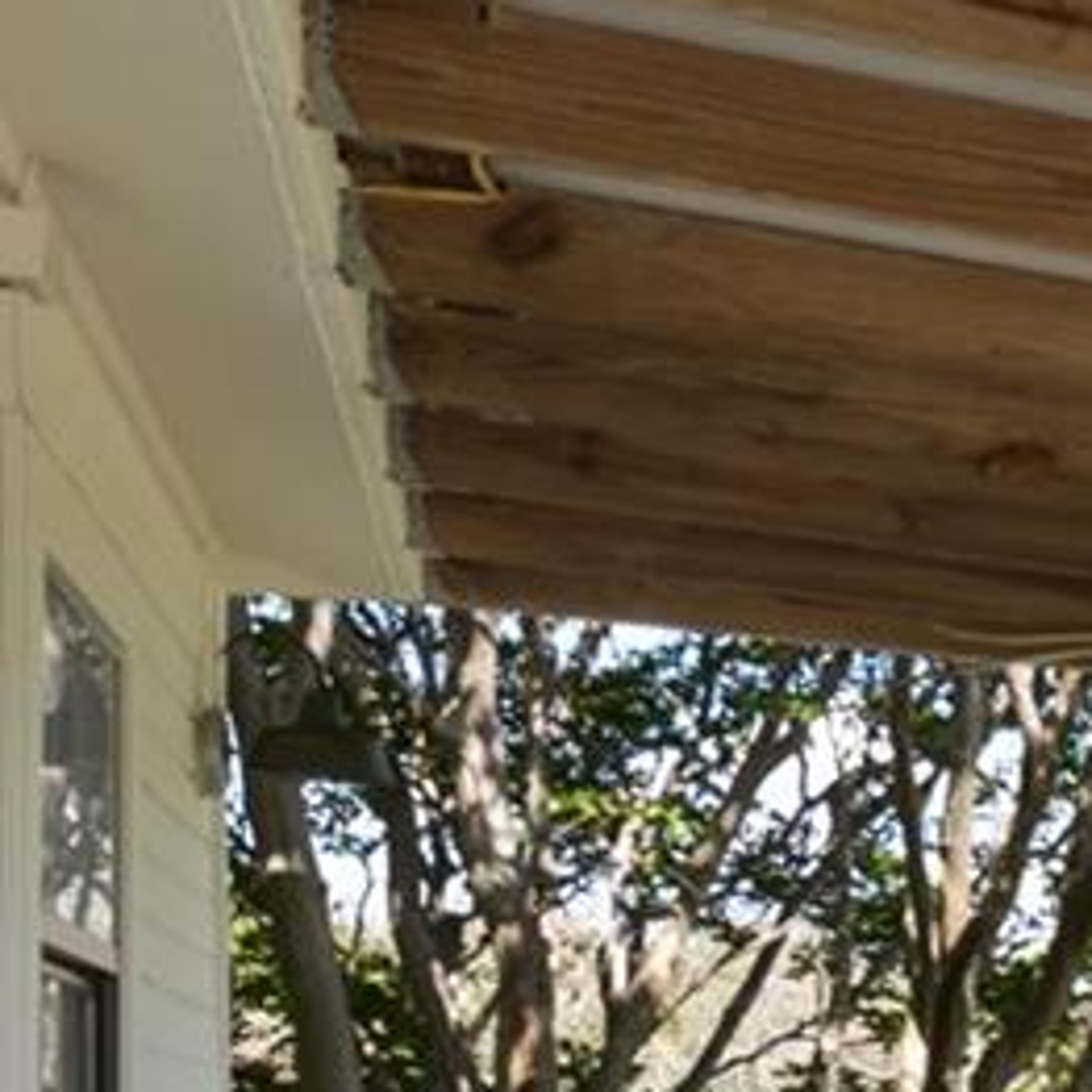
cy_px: 1167
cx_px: 2534
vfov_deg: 18.1
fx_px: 3319
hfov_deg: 13.9
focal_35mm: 93
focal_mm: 14
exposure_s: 1/100
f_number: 8
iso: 400
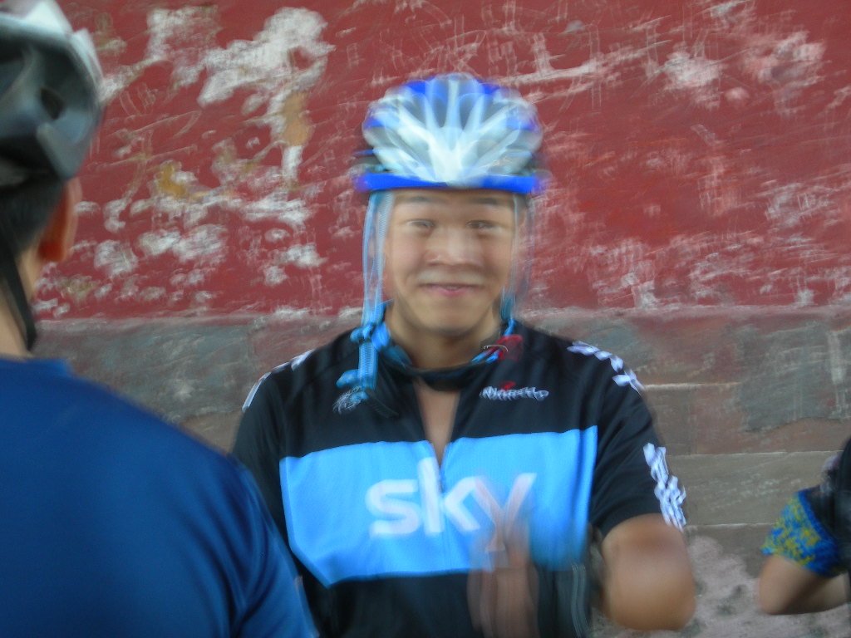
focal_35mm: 114
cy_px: 319
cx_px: 426
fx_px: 2803
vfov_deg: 13.0
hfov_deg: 17.3
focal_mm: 23.4
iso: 50
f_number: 4.9
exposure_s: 1/15
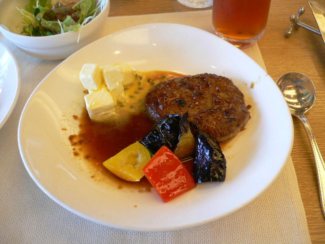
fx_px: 328
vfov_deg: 40.7
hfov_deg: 52.6
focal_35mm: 35
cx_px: 162
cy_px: 122
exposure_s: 1/30
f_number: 2.8
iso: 100
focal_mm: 5.8
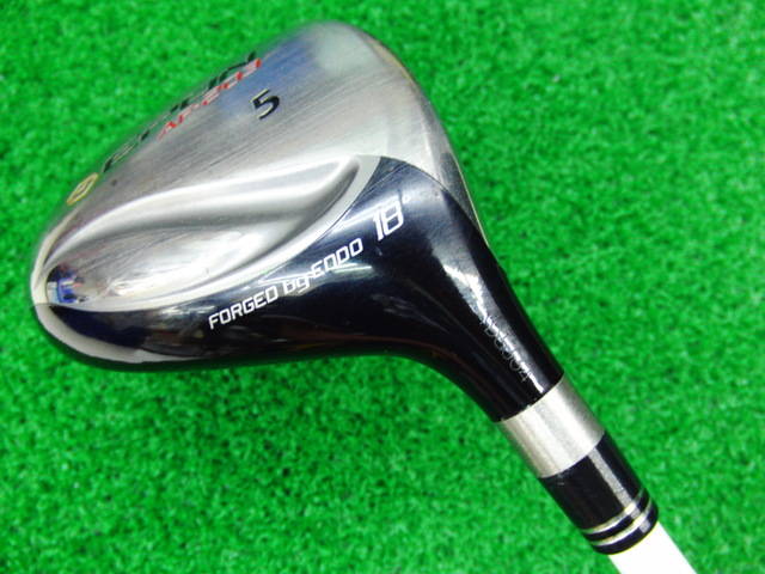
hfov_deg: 50.1
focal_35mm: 37
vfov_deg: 38.7
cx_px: 382
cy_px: 287
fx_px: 818
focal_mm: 6.42
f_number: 3.6
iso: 400
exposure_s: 1/20
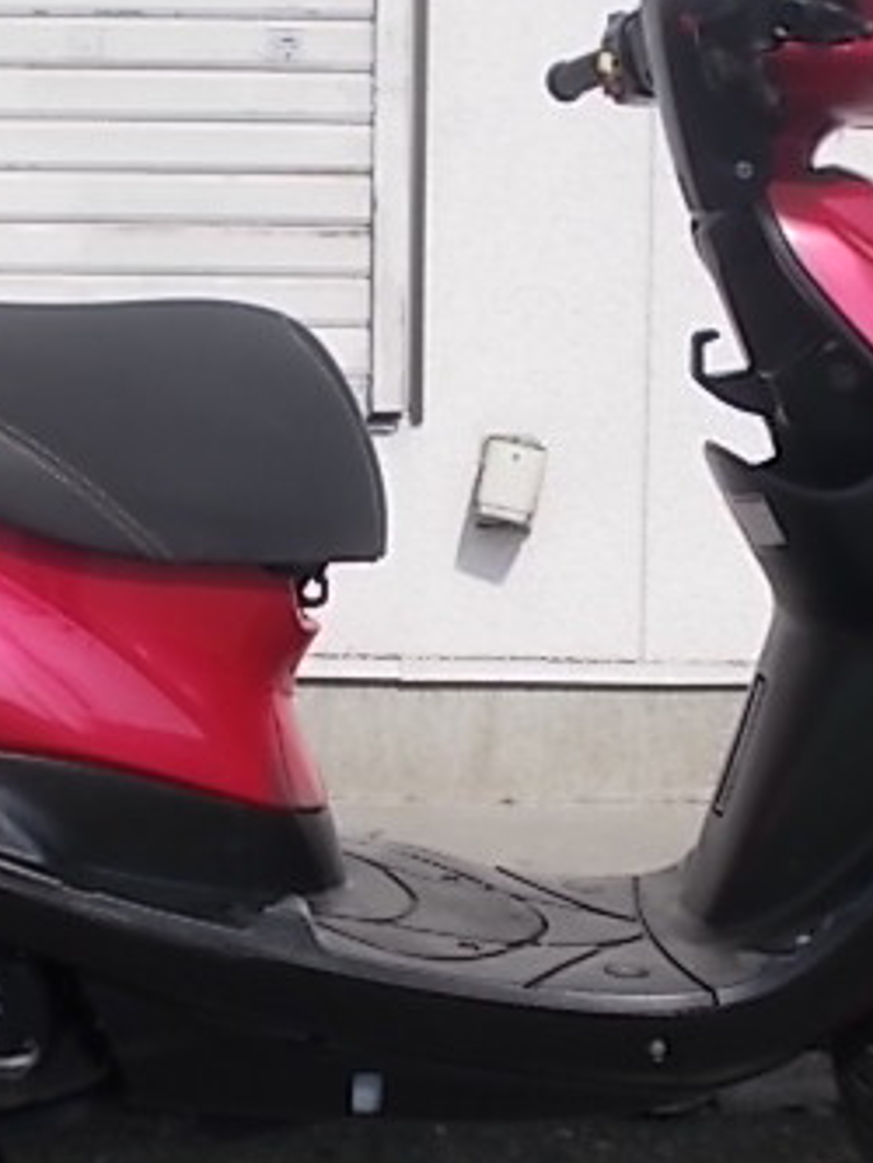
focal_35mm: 75
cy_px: 482
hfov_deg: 19.6
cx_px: 286
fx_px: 2520
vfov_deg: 25.9
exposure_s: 1/125
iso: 80
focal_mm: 6.9
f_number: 9.8
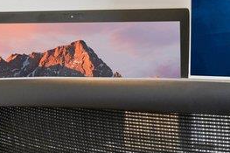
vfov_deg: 12.5
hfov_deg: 11.7
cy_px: 56
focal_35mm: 109
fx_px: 696
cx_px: -432
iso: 400
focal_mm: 14
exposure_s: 1/5
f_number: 8
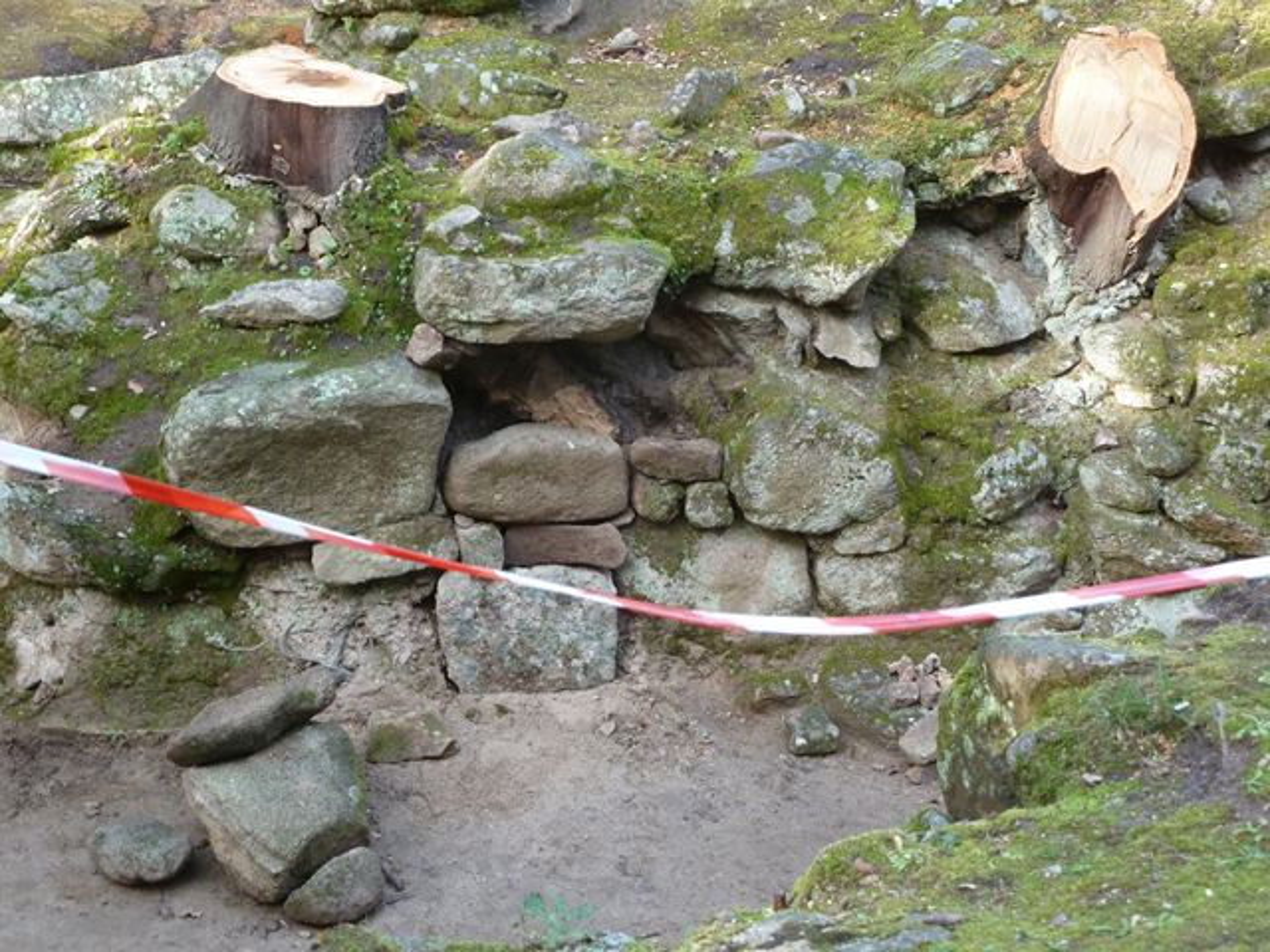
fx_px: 2458
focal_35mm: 67
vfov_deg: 21.9
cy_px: 476
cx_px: 635
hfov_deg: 29.0
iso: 100
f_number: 4.1
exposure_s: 1/30
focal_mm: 11
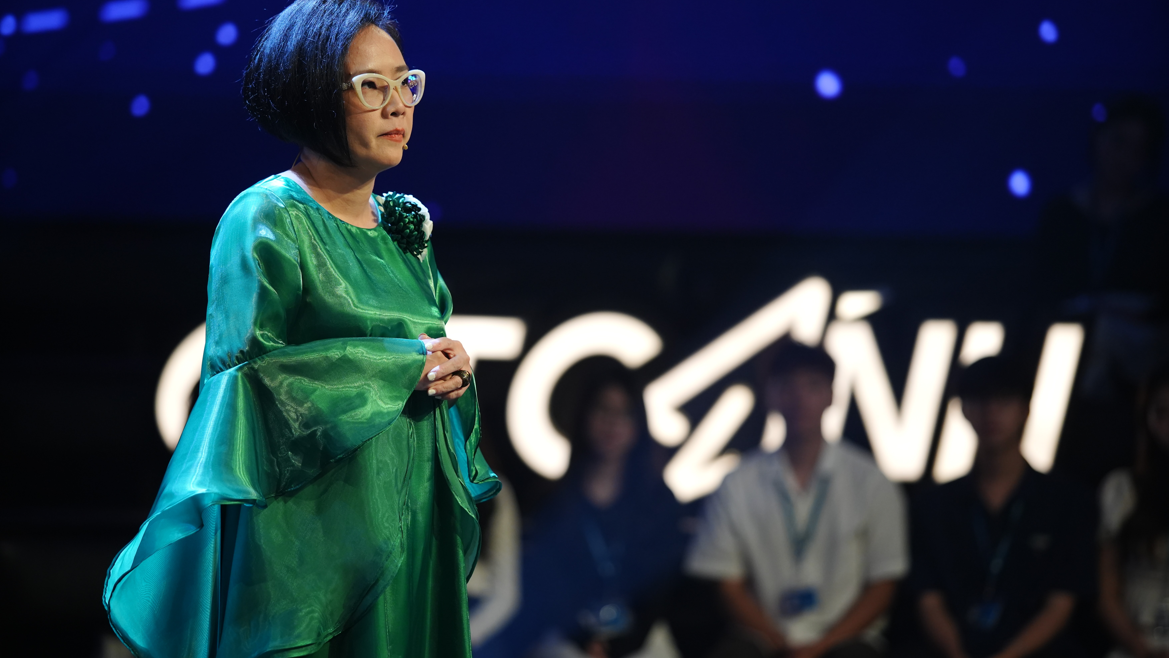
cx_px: 585
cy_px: 321
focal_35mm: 173
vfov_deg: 7.0
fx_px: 5362
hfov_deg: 12.4
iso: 1600
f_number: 2.8
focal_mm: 165
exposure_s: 1/160
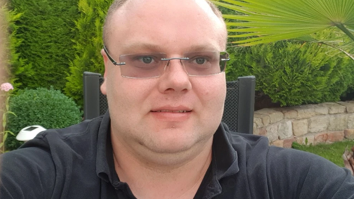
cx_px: 176
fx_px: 319
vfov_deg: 34.6
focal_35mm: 34
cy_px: 84
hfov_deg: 58.0
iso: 40
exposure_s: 1/175
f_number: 1.7
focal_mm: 2.92
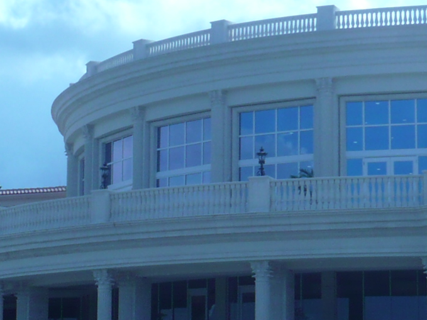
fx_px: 1628
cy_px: 172
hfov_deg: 14.9
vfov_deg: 11.2
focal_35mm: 132
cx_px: 179
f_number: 8
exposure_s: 1/320
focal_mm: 5.8
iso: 100
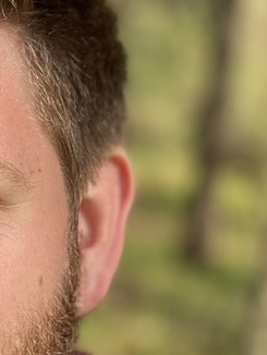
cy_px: 278
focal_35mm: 173
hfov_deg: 8.4
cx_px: -150
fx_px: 1777
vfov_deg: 11.4
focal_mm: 6
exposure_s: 1/226
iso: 20
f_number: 2
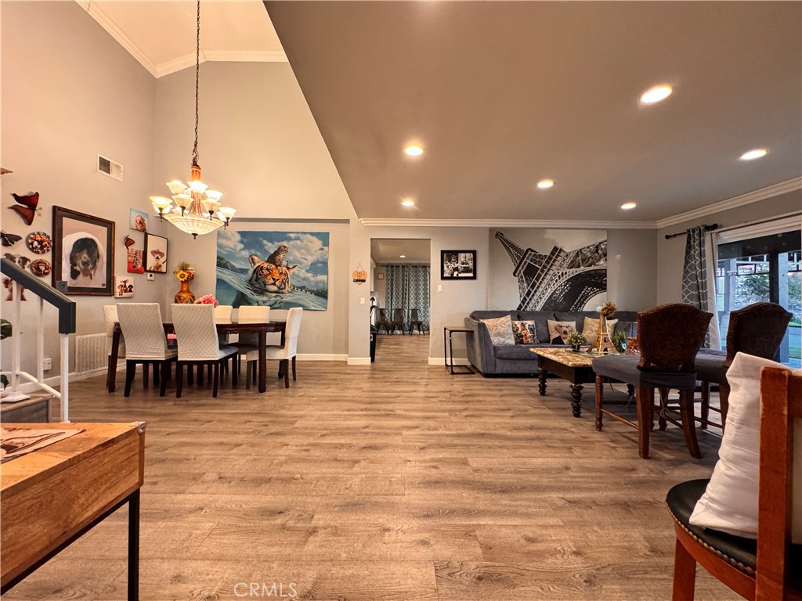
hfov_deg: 102.1
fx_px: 324
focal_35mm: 14
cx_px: 401
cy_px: 300
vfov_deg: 85.7
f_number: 2.2
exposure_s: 1/60
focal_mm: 2.22
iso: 400
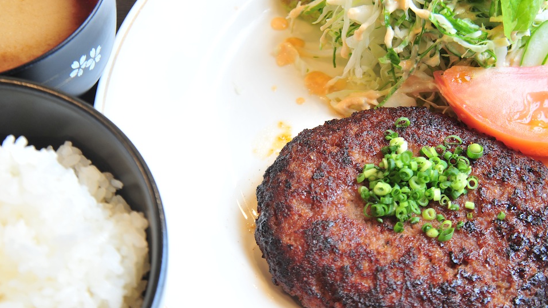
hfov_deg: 33.3
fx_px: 915
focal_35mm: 63
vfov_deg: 19.1
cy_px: 152
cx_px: 312
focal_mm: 48
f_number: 8
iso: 400
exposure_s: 1/8
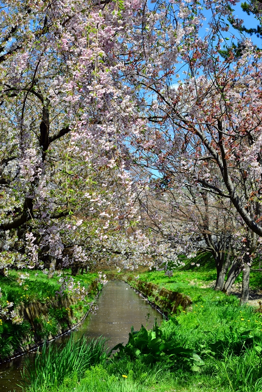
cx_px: 131
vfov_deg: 30.9
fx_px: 709
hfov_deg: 20.9
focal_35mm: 65
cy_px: 196
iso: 400
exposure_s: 1/640
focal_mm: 65
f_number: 10
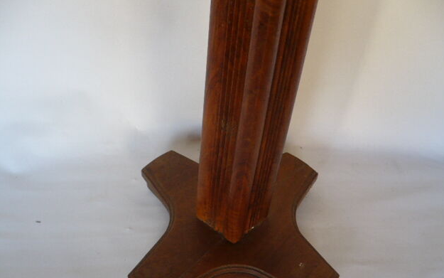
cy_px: 170
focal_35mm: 38
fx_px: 460
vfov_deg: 33.5
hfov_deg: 51.5
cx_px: 226
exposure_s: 1/30
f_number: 2.8
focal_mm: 5.8
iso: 125
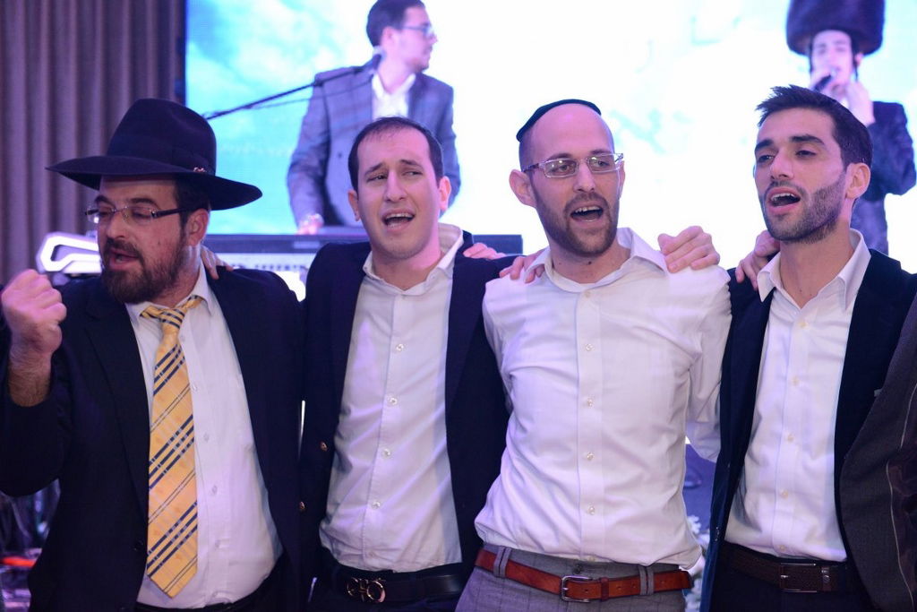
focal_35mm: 70
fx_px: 1783
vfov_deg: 19.5
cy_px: 306
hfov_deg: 28.8
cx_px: 458
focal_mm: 70
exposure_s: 1/100
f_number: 5.6
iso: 4000
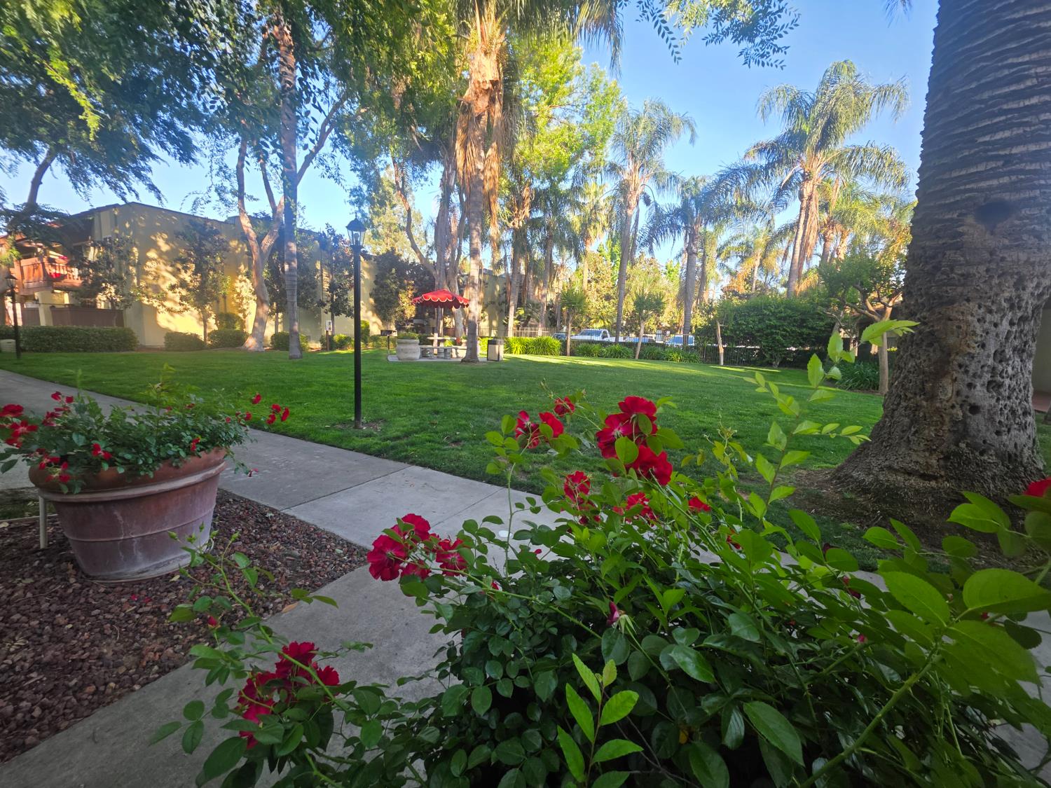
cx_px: 526
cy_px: 394
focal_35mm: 13
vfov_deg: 89.9
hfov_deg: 106.2
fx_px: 395
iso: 25
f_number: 1.9
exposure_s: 1/120
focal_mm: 2.2
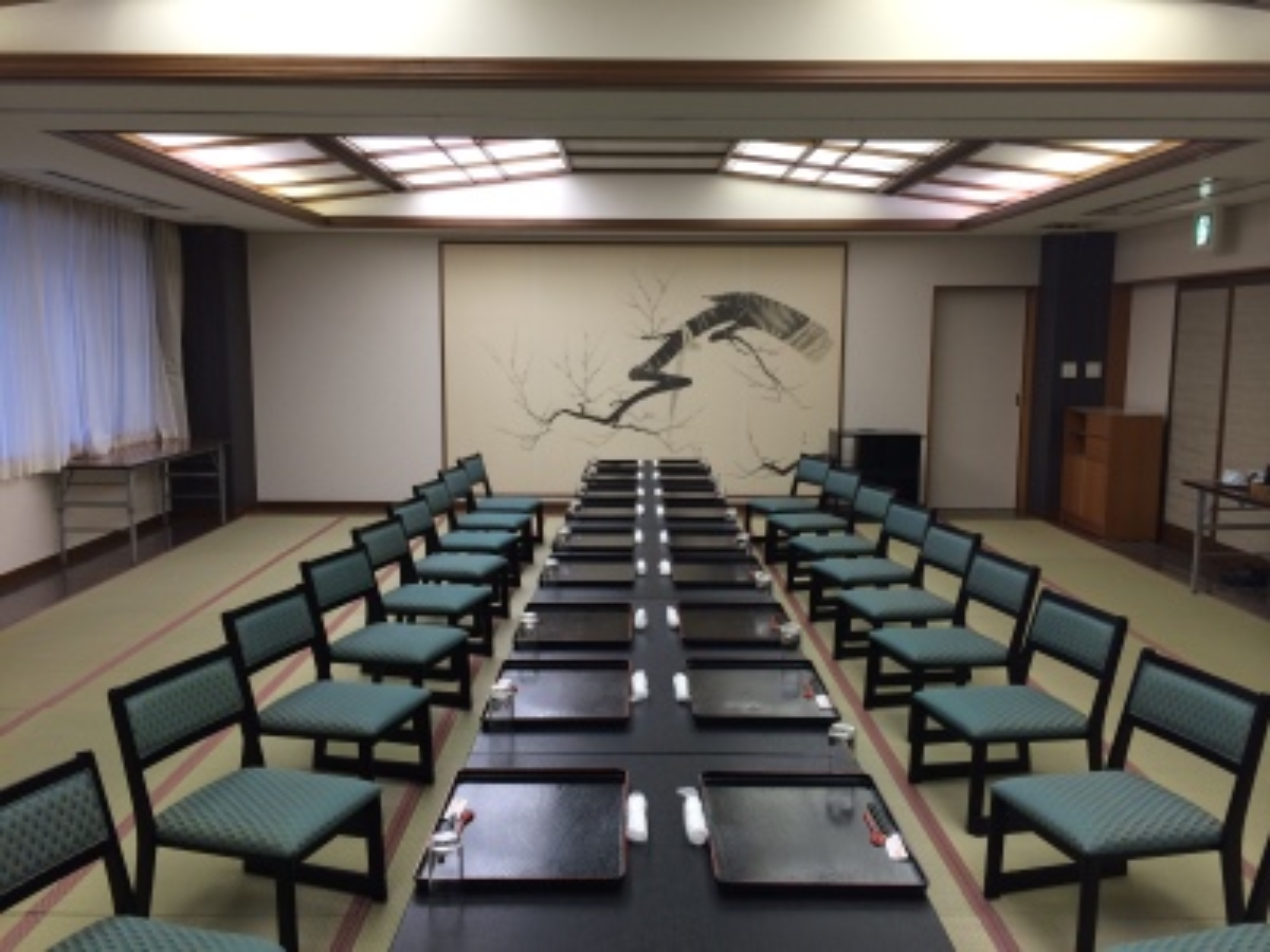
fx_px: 1101
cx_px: 635
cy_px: 476
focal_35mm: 30
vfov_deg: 46.8
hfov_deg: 60.0
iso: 50
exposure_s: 1/33
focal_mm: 4.12
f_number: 2.2
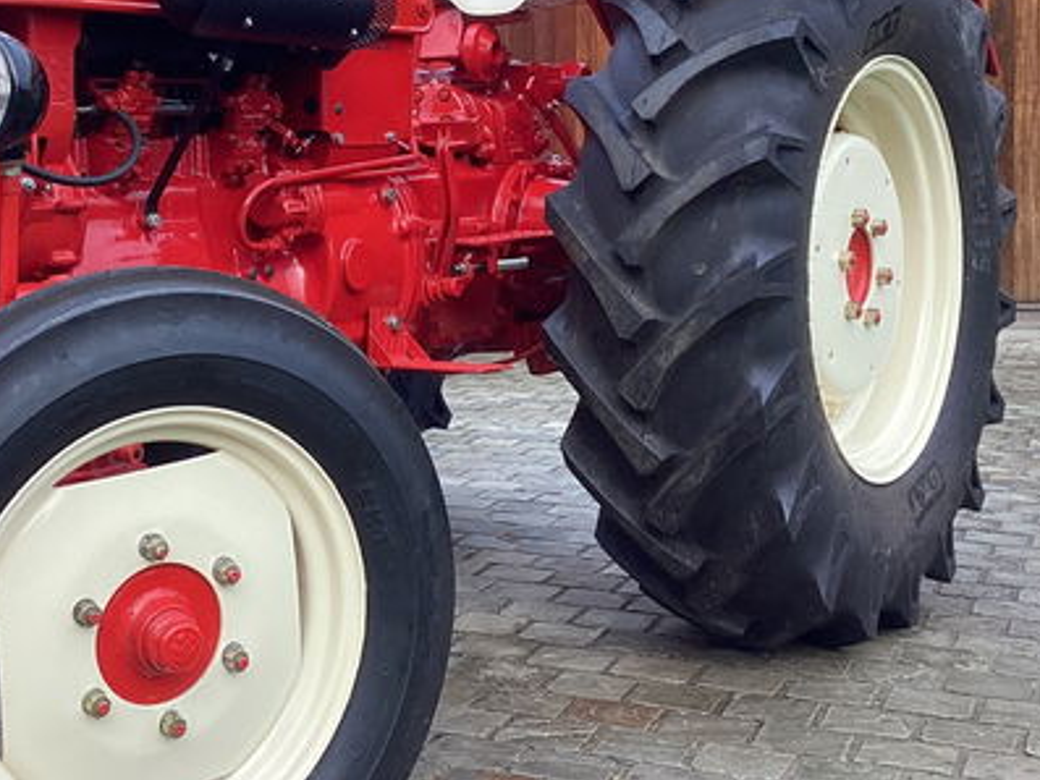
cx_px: 262
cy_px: 196
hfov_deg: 31.6
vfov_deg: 24.2
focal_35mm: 60
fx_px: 1803
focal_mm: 3.3
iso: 32
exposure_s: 1/120
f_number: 2.4
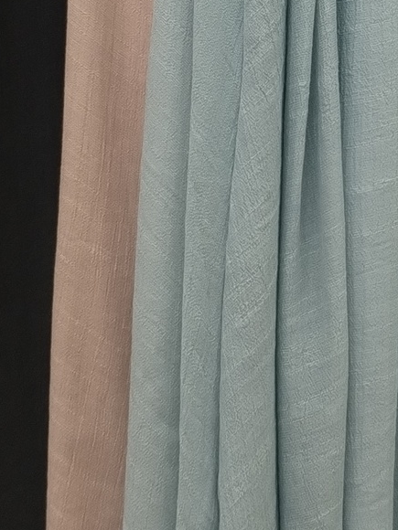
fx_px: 1840
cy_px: -71
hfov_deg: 12.3
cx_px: 361
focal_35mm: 120
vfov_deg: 15.9
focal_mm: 4.75
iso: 242
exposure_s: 1/120
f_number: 1.8
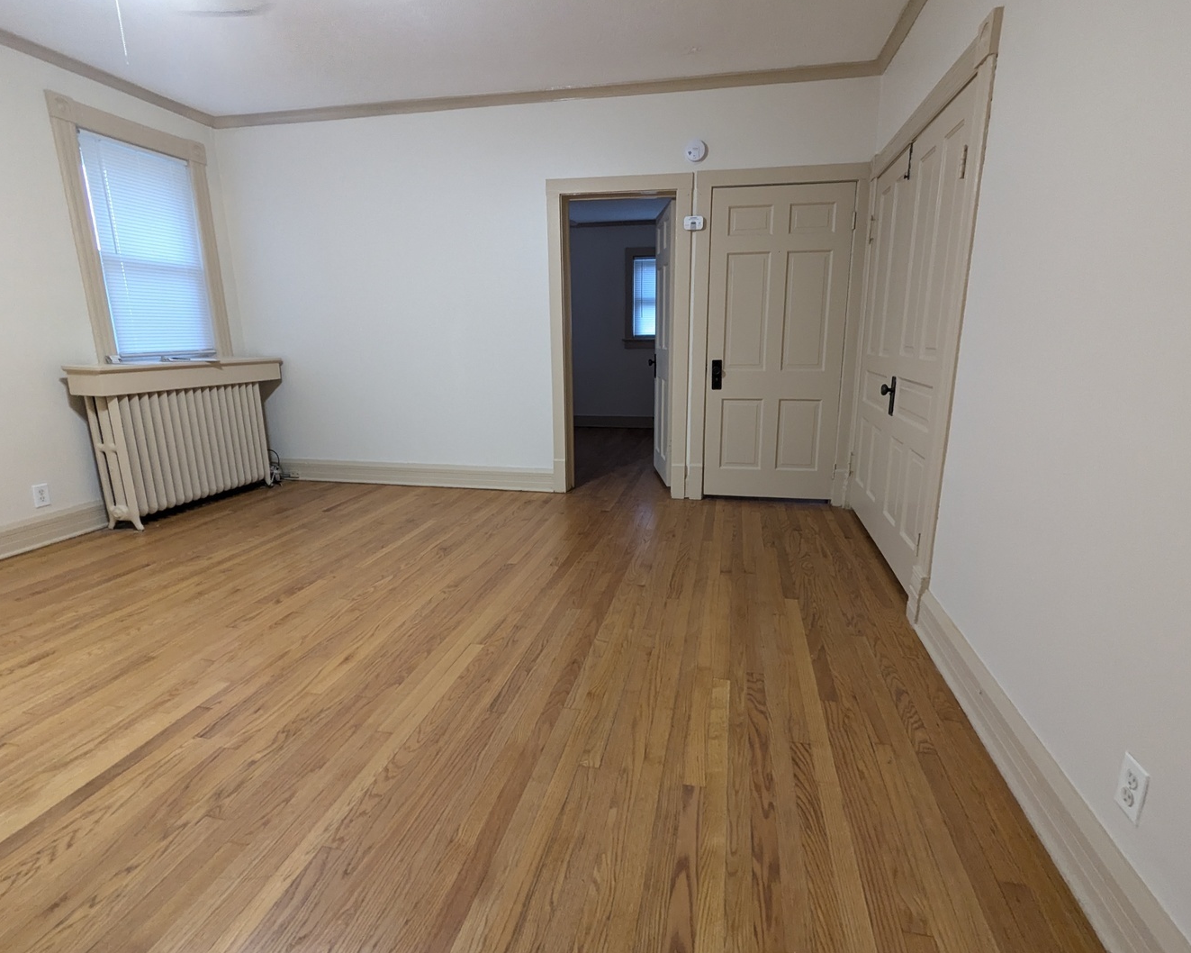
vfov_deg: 77.0
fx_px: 599
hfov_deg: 89.6
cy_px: 475
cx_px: 609
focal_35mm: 17
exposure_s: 1/24
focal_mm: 2.35
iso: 336
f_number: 2.2
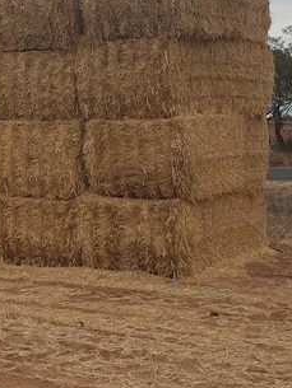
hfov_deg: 19.4
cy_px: 145
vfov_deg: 25.9
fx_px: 843
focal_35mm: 75
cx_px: 41
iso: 50
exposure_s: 1/971
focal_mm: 4.3
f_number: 2.4
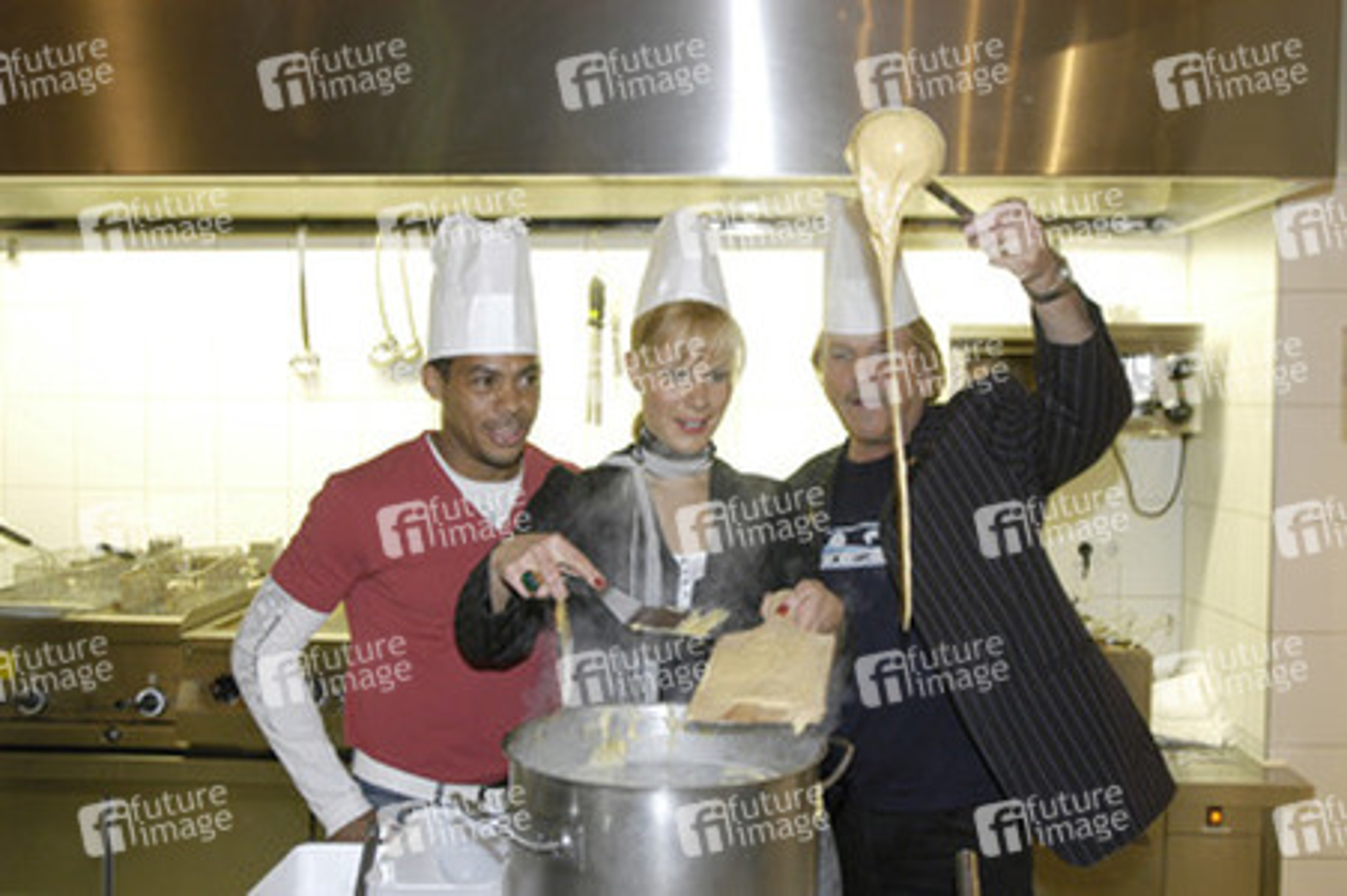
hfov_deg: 53.2
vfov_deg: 36.8
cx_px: 674
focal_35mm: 36
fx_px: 1346
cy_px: 448
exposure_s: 1/40
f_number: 2.8
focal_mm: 24
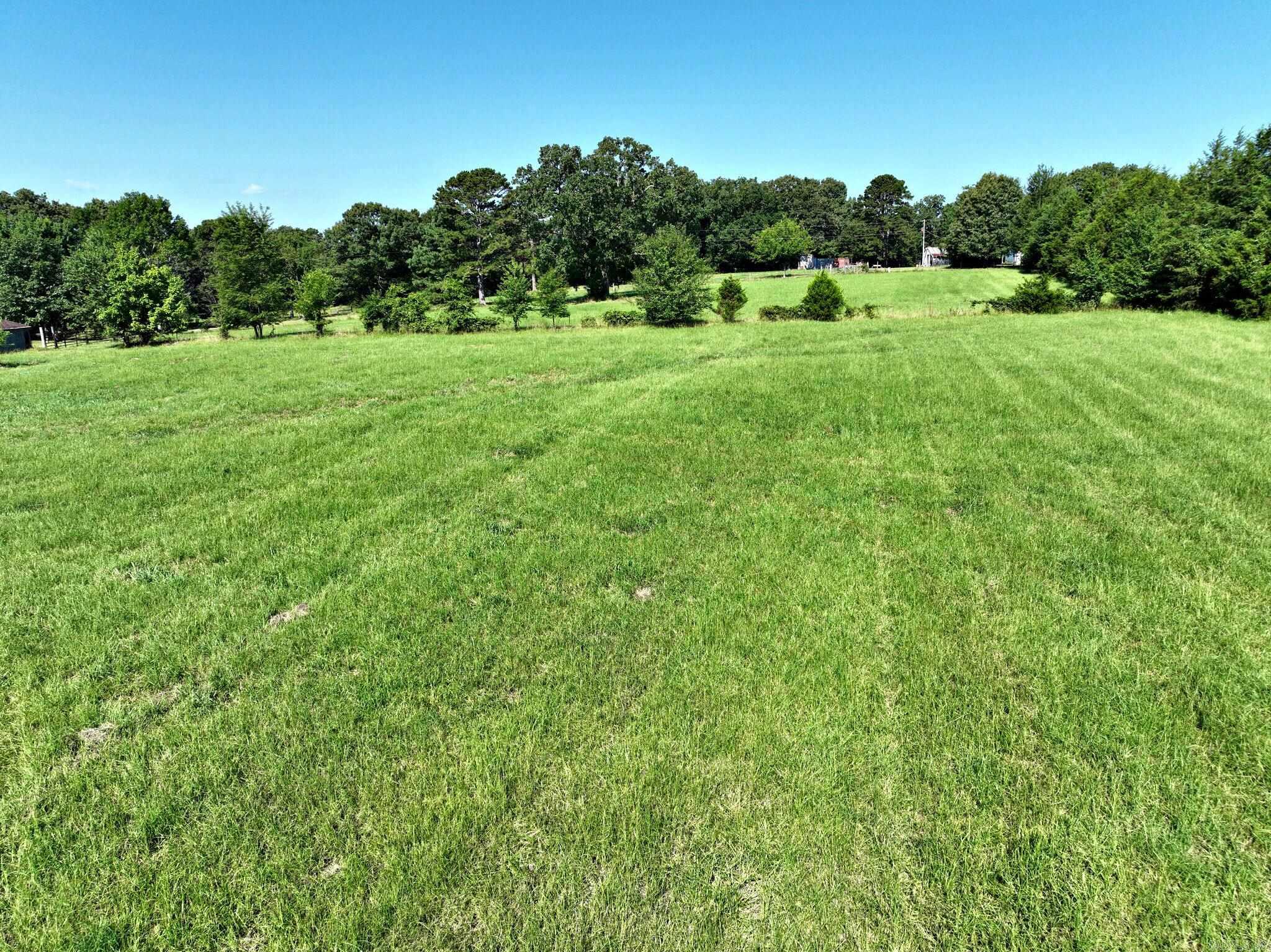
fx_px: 881
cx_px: 636
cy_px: 476
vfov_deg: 56.8
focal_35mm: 24
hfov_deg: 71.6
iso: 100
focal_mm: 12.29
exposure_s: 1/1250
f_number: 2.8
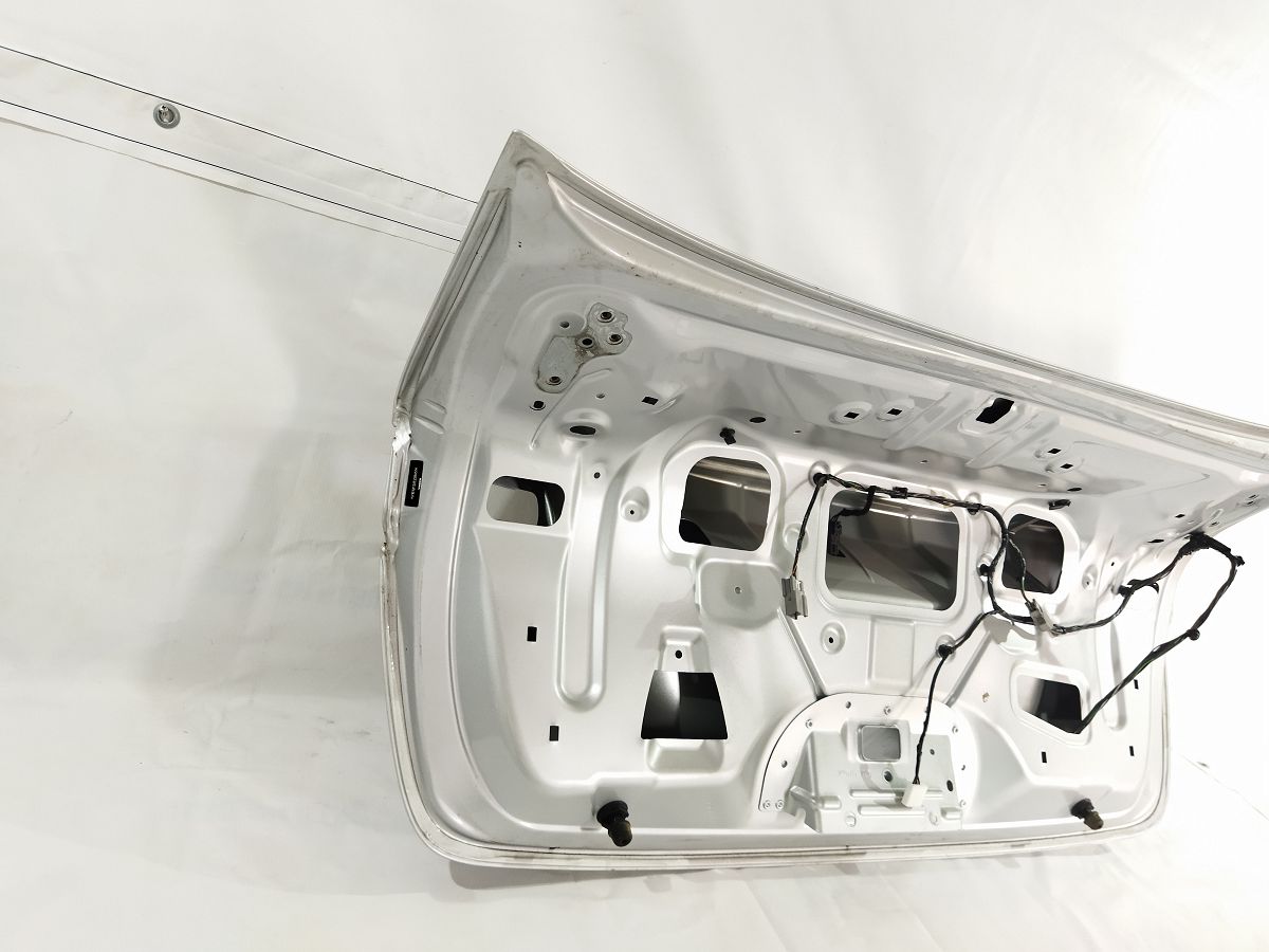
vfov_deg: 51.4
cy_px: 476
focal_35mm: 27
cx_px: 634
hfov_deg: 65.3
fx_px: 990
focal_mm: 4.71
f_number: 1.79
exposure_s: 1/50
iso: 209
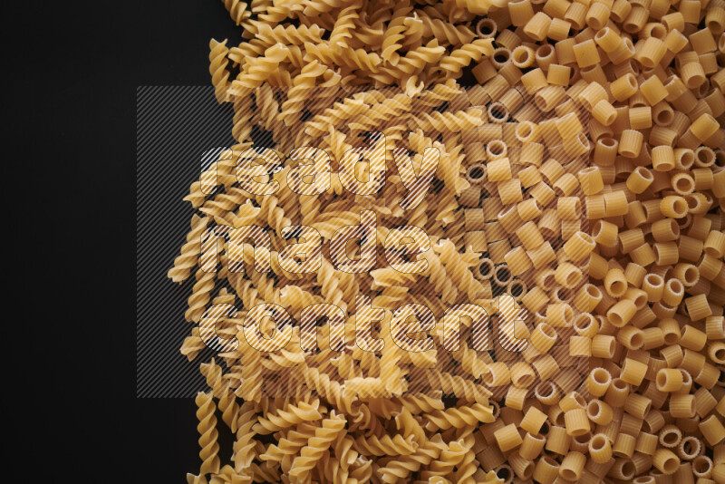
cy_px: 242
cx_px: 362
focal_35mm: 50
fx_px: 1007
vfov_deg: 27.0
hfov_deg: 39.6
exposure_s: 1/100
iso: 160
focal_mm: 50
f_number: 8
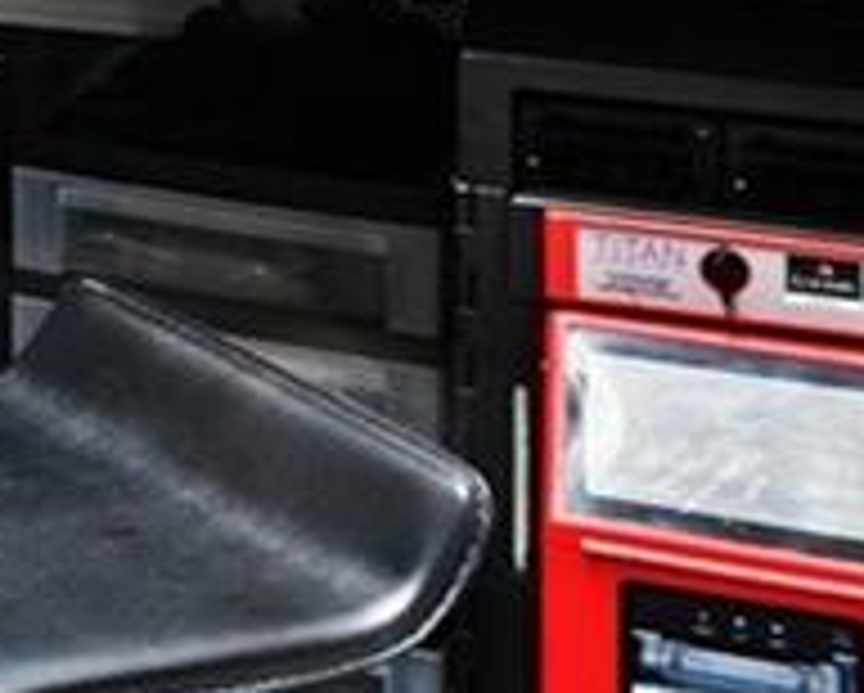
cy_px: -646
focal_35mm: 117
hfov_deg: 13.4
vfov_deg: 11.9
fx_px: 2995
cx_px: -1004
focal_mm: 15
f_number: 8
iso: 200
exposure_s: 1
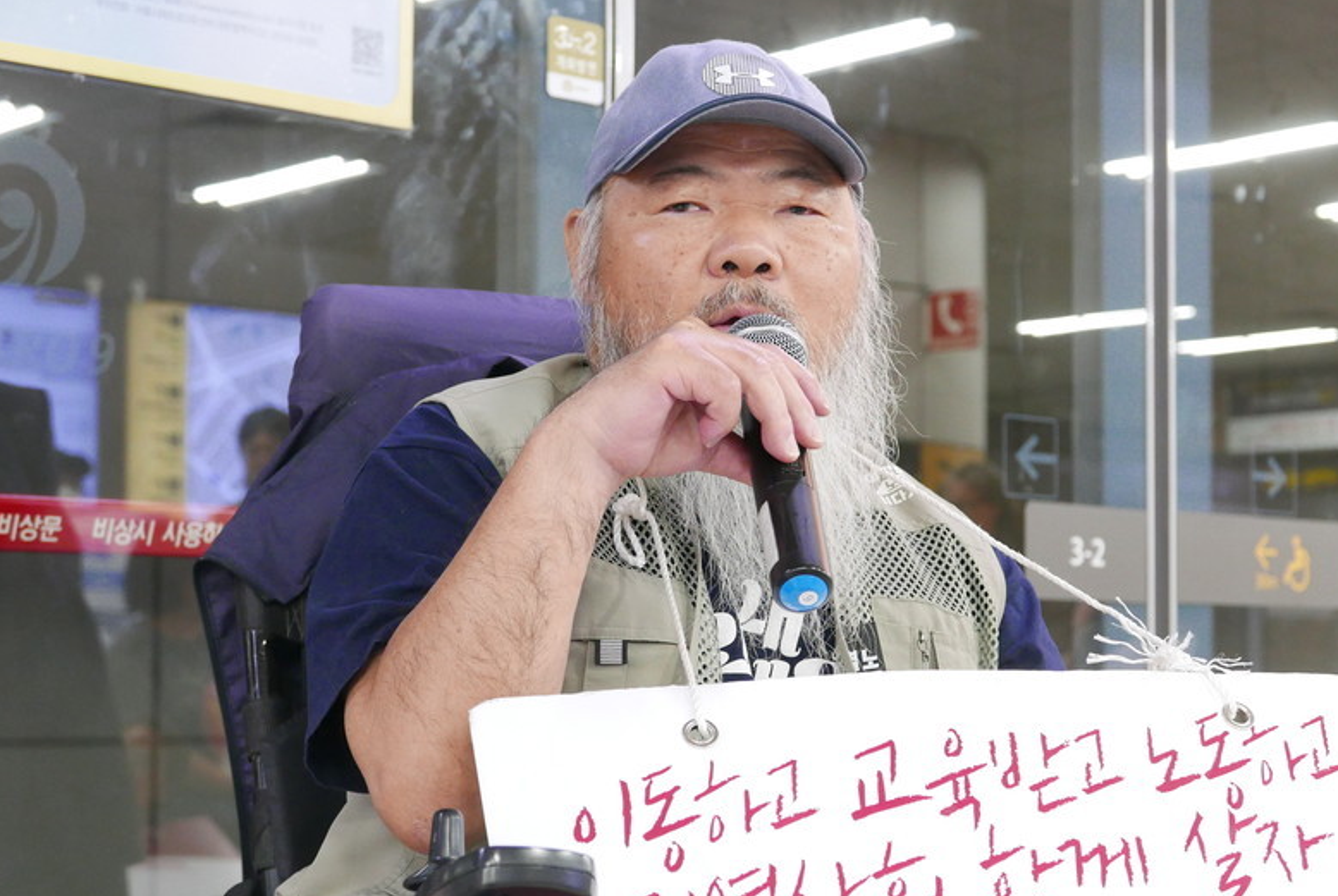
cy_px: 518
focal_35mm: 74
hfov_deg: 27.3
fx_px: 2754
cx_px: 757
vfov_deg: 18.5
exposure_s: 1/60
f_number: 2.8
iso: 1600
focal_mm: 27.2
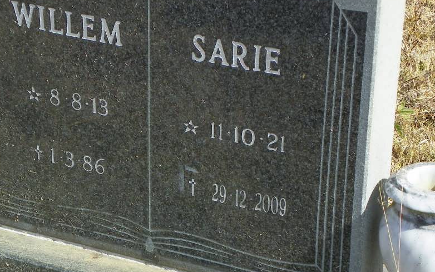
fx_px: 1447
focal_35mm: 122
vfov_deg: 10.7
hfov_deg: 17.1
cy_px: 189
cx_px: 174
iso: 64
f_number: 4
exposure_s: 1/250
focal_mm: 13.4
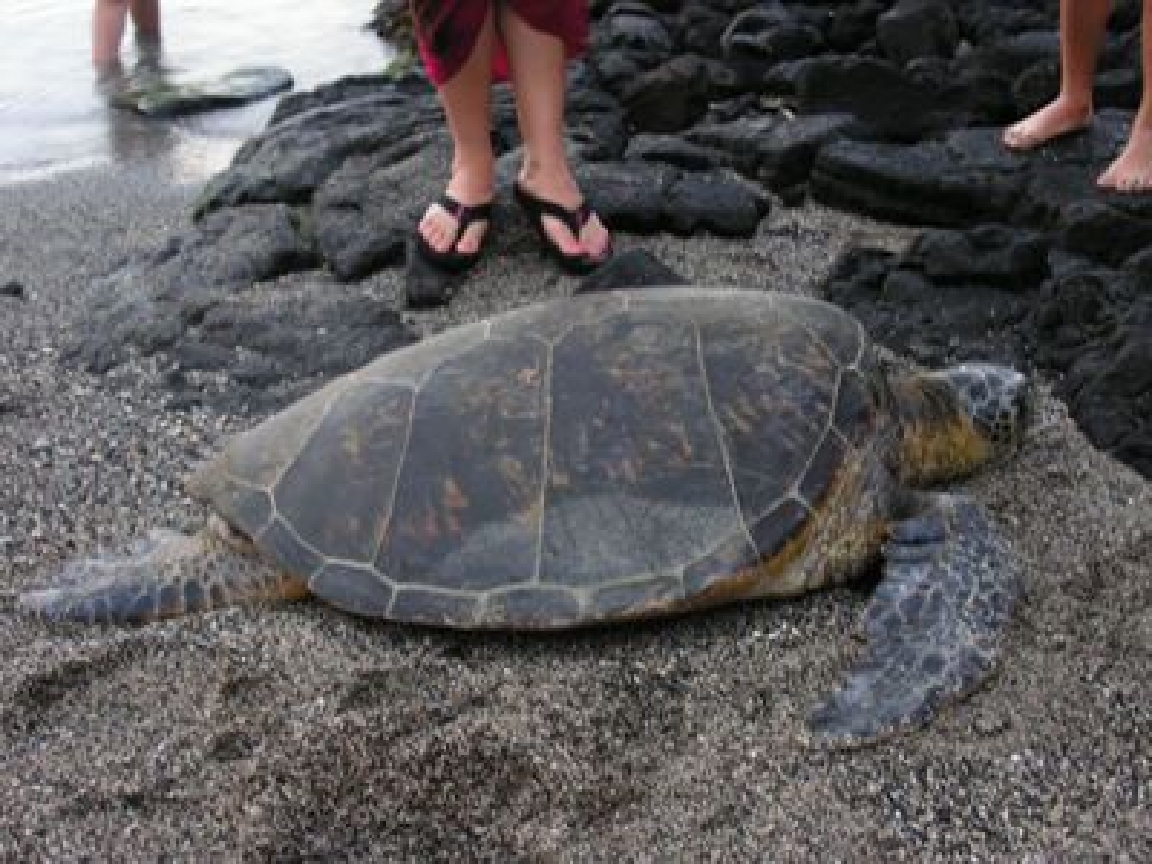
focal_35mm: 38
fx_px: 1265
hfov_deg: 49.0
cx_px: 576
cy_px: 432
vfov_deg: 37.7
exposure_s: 1/4
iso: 200
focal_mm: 7.8
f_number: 2.8
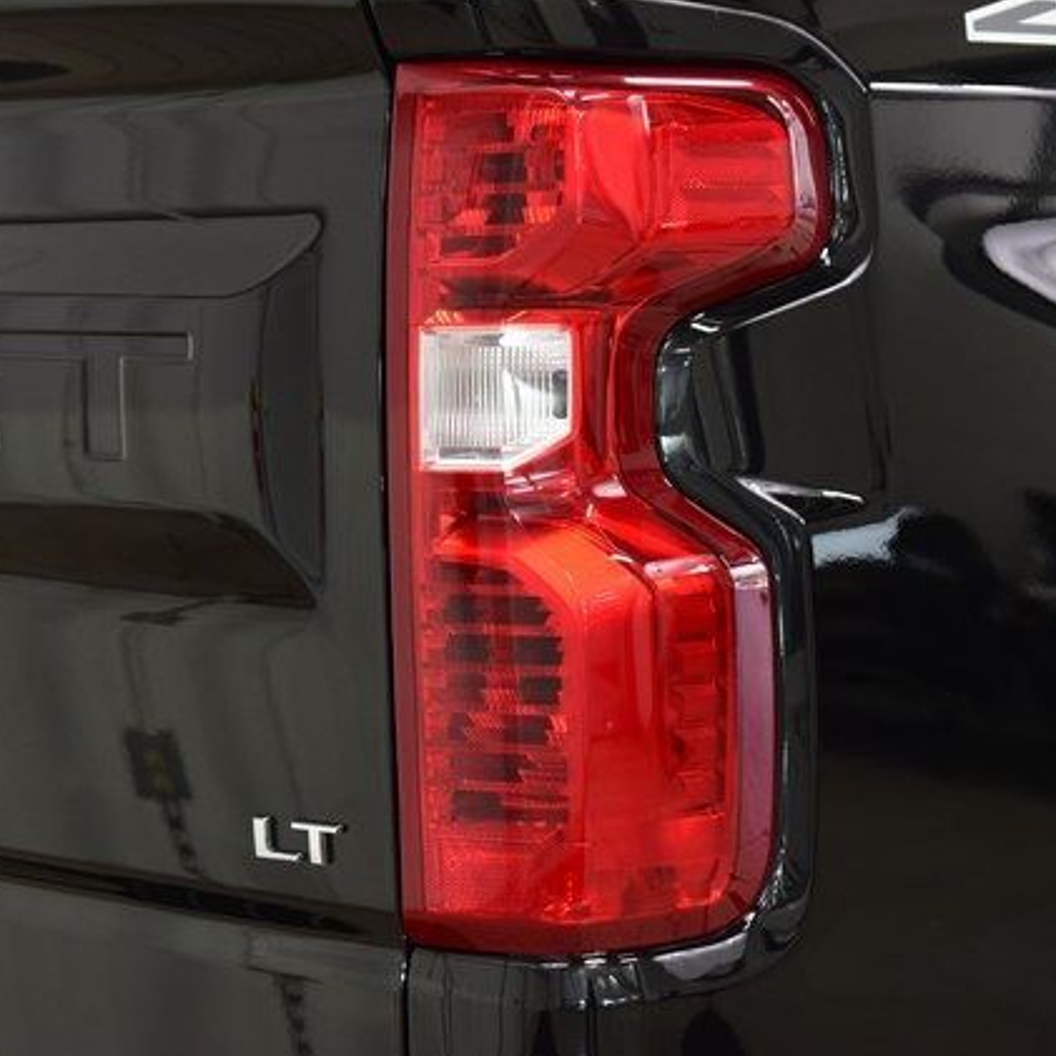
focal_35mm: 97
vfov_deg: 17.9
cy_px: 525
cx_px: 564
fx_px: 3348
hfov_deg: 17.9
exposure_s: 1/60
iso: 1600
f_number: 3.5
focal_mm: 50
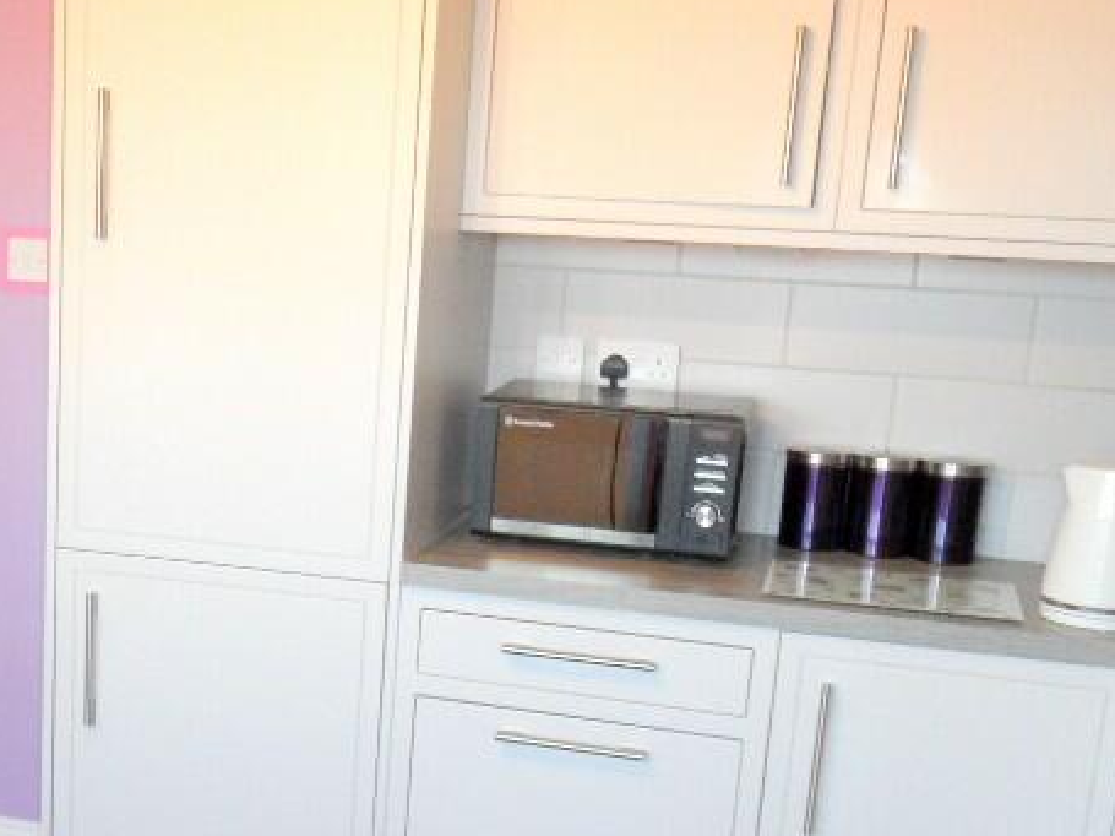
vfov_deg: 26.6
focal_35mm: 54
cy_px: 640
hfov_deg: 34.2
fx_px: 1739
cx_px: 184
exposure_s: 1/30
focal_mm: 3.9
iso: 120
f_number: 3.2
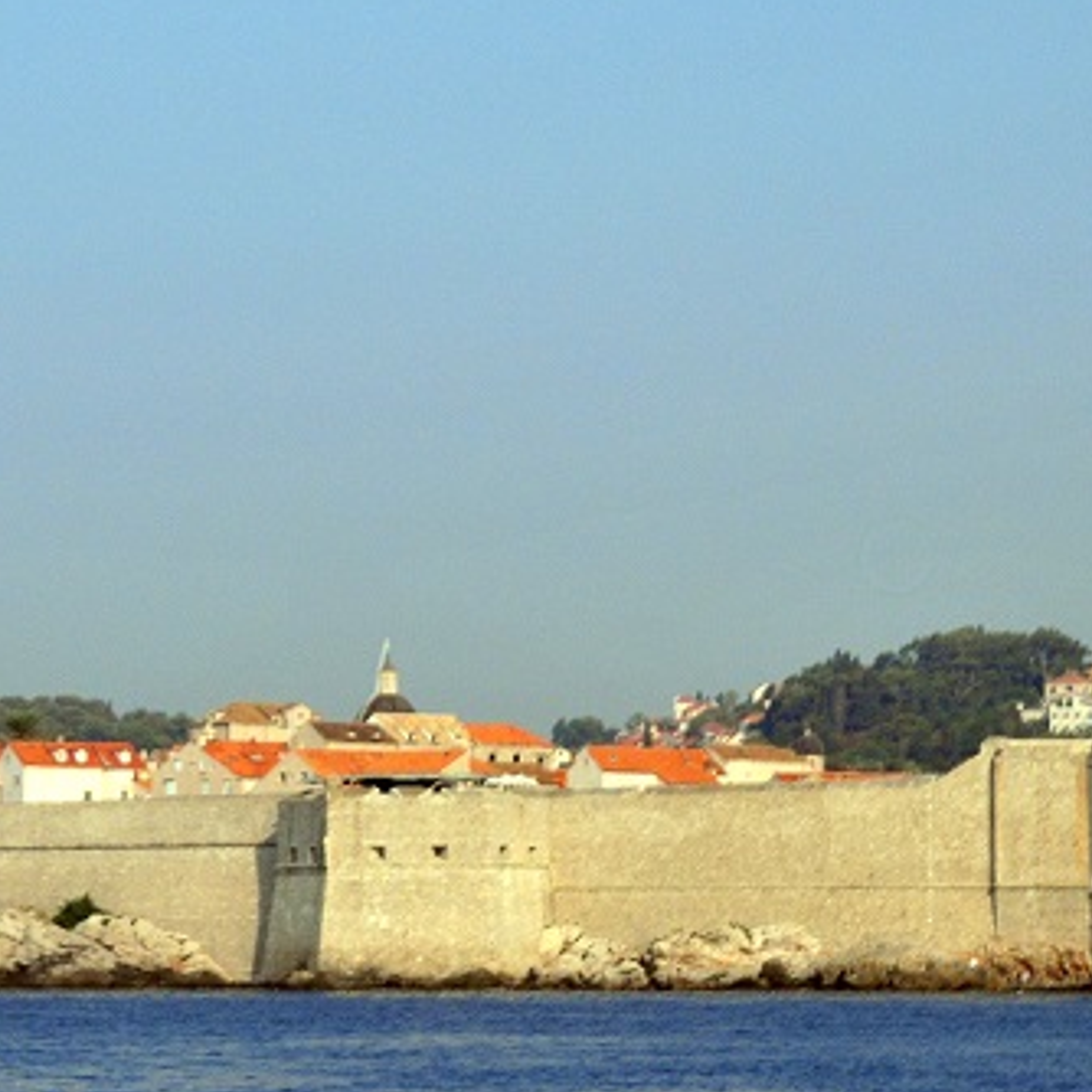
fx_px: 6460
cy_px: 569
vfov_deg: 9.7
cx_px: 33
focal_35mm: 181
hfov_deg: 9.6
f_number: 5.6
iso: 400
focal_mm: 50
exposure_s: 1/4000
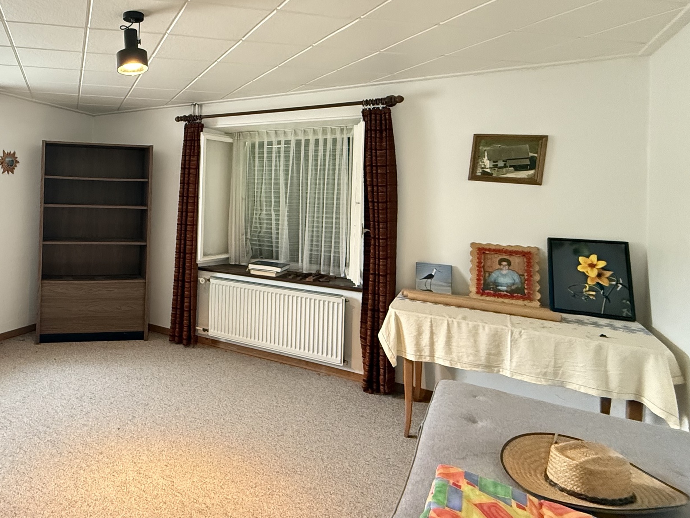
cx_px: 143
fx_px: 459
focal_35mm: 23
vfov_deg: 58.1
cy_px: 190
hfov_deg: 67.4
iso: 800
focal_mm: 2.22
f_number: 2.2
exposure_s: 1/50
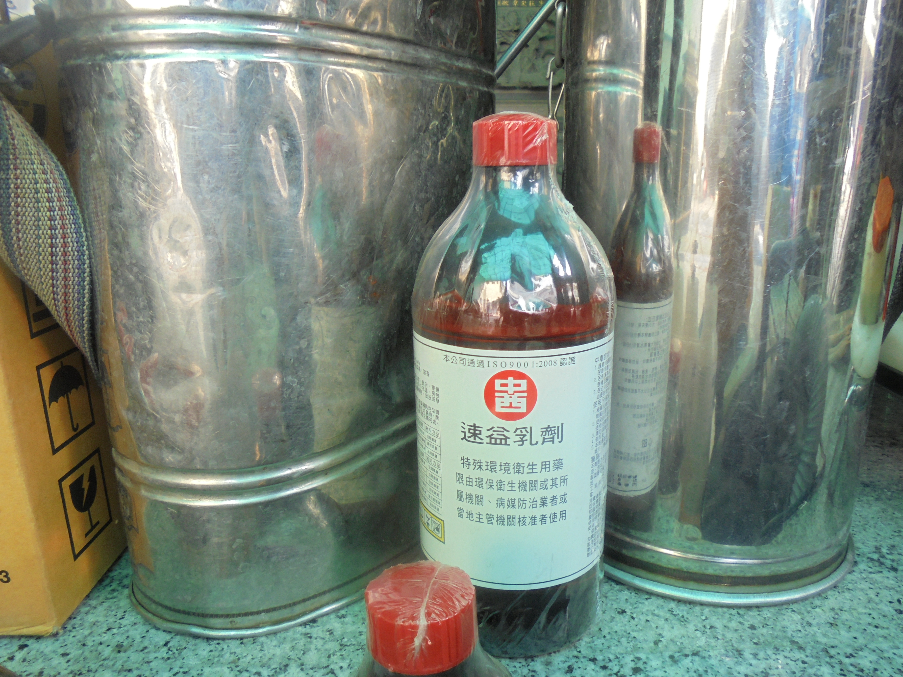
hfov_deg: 67.3
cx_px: 452
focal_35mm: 26
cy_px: 338
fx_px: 678
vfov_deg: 53.1
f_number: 3.5
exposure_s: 1/30
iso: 100
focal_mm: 4.6
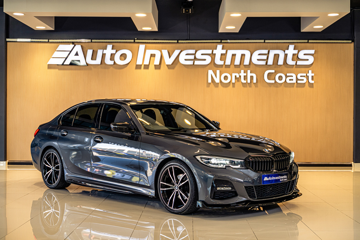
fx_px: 510
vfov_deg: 26.5
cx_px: 180
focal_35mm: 51
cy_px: 120
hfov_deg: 38.9
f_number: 2.8
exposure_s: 1/100
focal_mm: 51
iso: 320
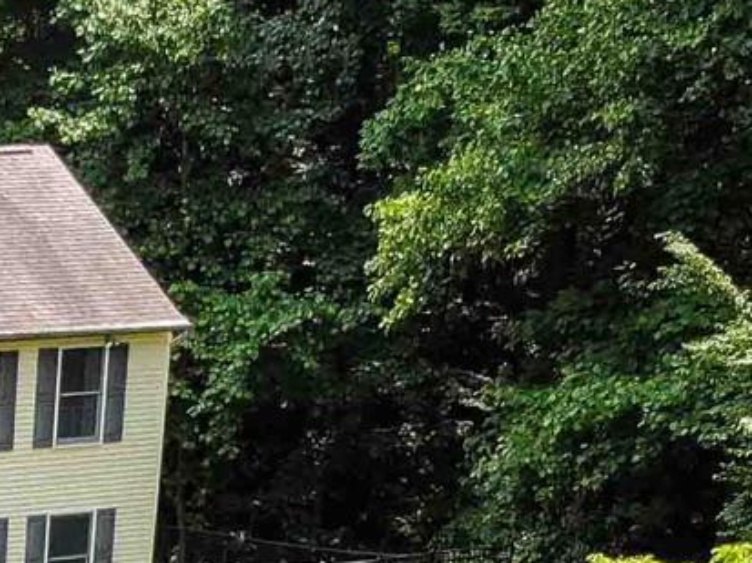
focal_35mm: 119
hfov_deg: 15.9
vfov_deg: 11.5
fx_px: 2583
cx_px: -149
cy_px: 1031
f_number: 2.8
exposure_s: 1/339
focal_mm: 4.5
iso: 107
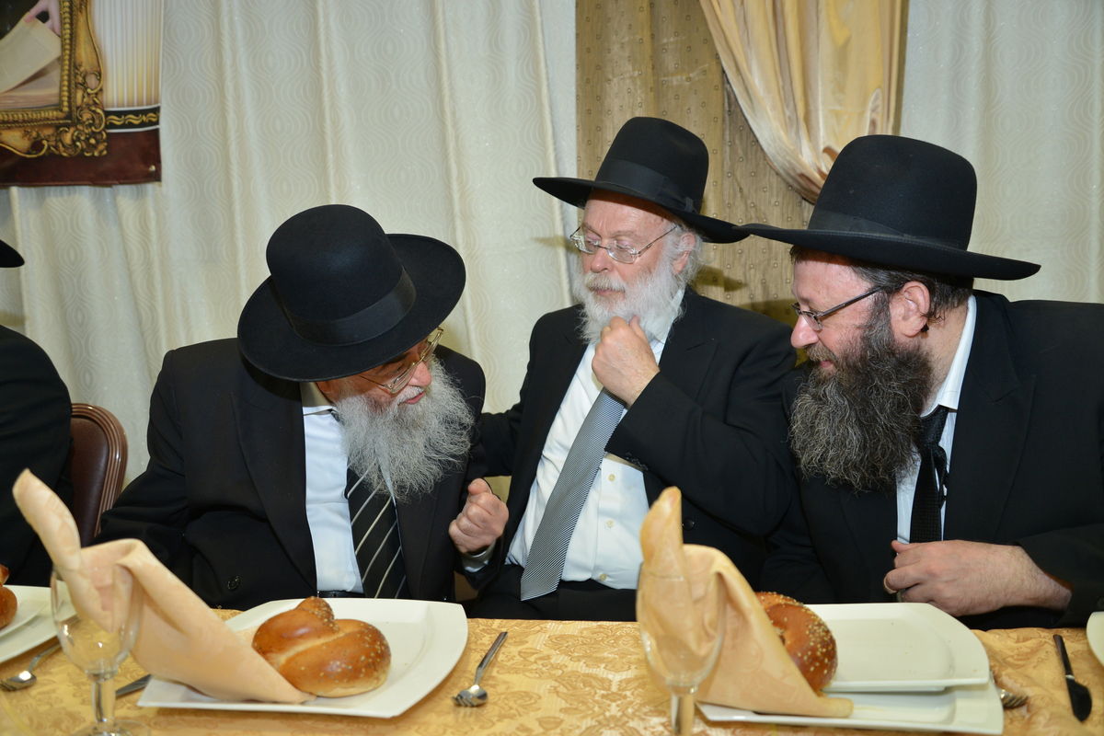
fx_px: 889
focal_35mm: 29
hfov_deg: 63.7
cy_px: 368
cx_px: 552
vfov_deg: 45.0
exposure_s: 1/125
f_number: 4.5
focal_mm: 29
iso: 800
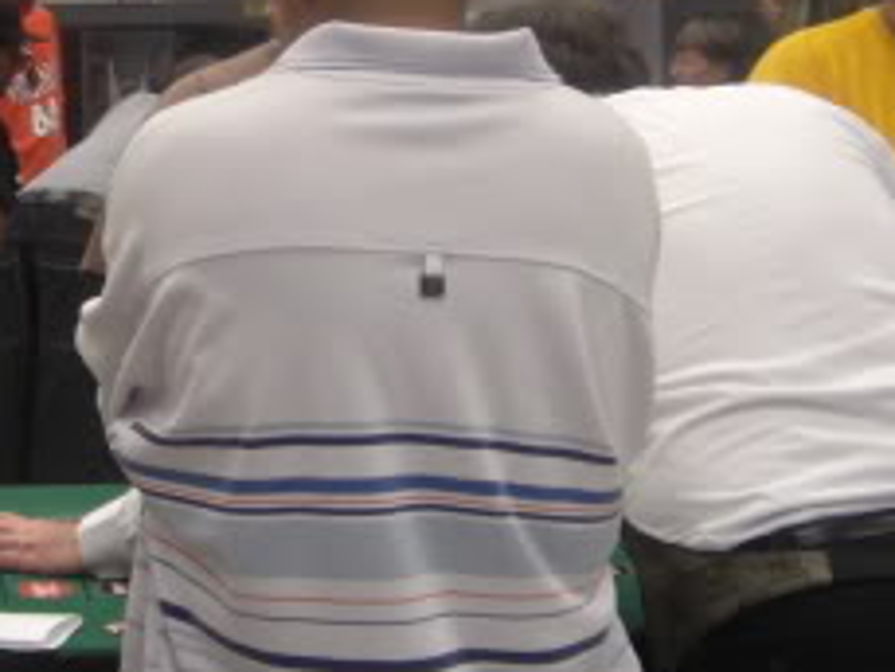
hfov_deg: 18.5
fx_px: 2742
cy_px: 137
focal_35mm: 106
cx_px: 270
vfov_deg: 13.9
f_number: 2.8
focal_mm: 7.9
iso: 400
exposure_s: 1/125
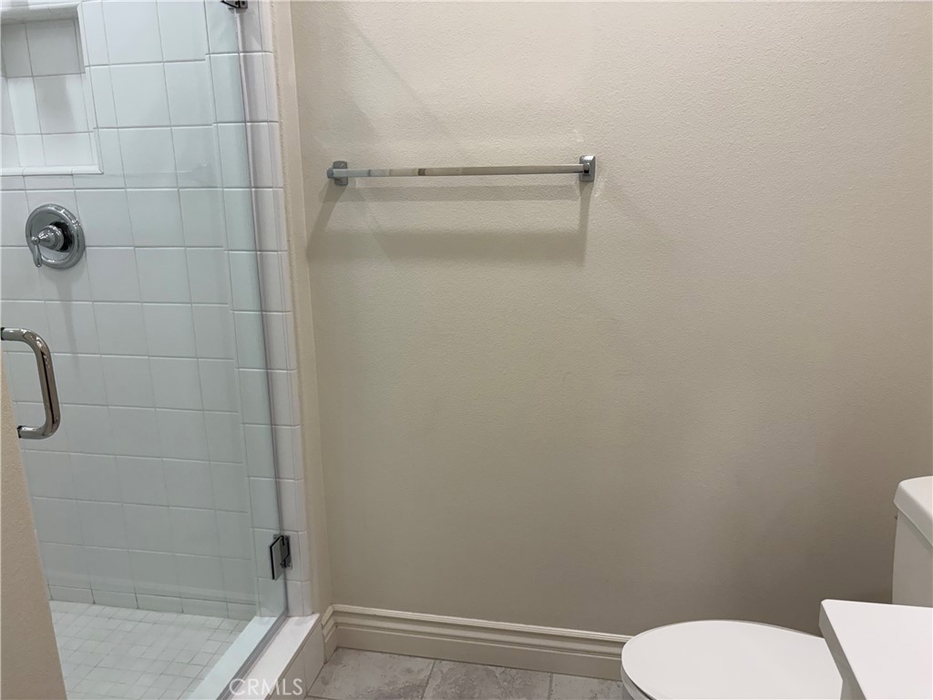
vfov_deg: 53.1
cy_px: 350
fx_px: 701
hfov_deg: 67.3
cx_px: 466
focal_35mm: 26
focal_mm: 5.96
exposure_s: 1/120
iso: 100
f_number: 1.6
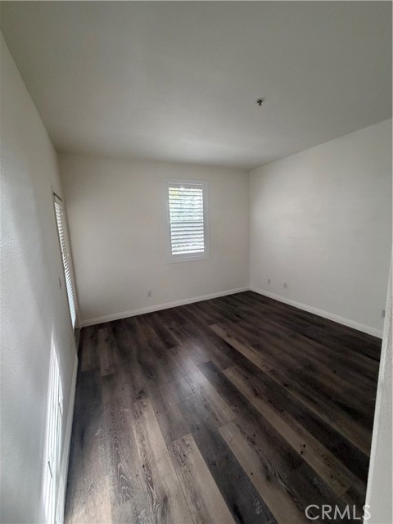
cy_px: 262
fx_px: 212
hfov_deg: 85.7
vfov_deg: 102.1
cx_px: 196
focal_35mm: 14
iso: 320
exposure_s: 1/60
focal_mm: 2.22
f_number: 2.2
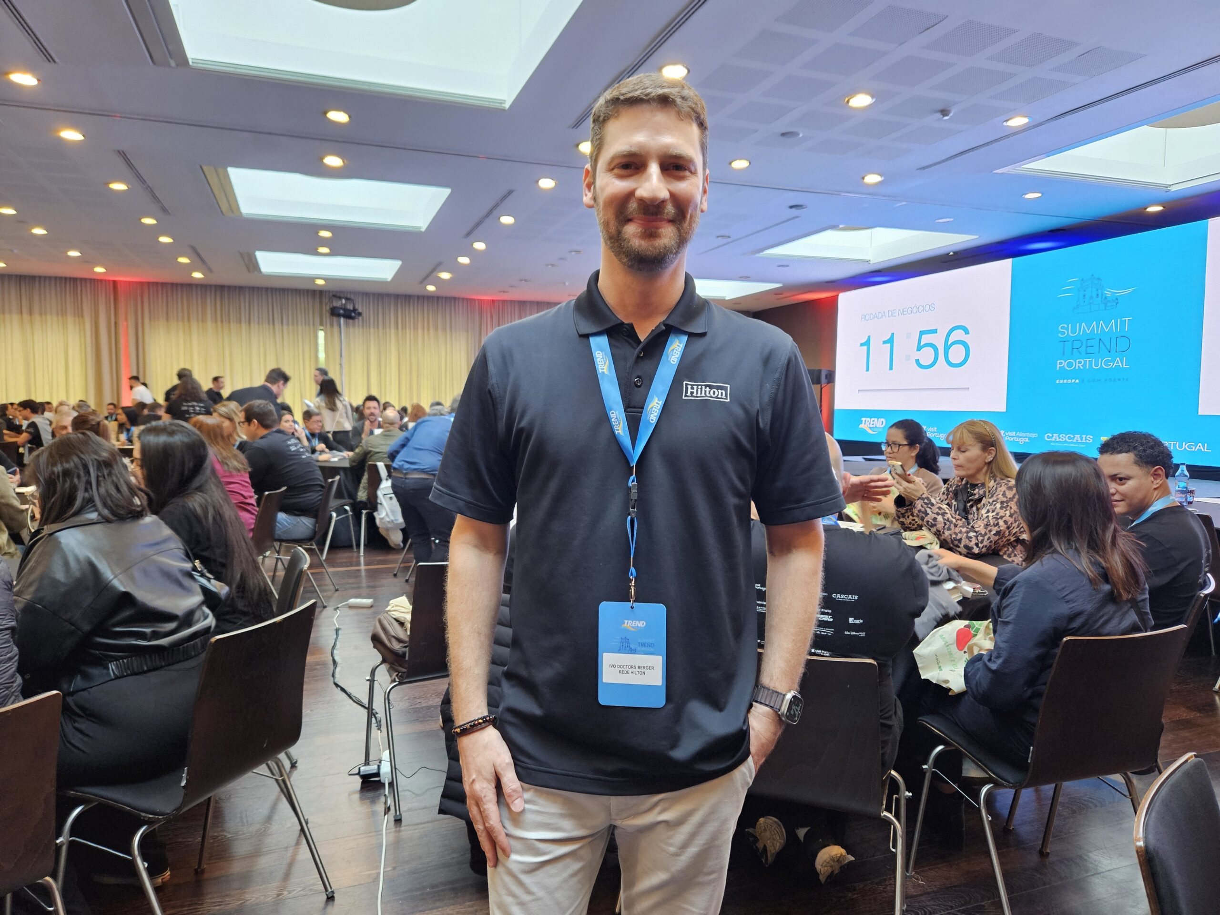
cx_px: 610
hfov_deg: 73.9
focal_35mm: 23
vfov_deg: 58.9
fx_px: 811
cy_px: 458
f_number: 1.8
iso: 640
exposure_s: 1/60
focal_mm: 5.4
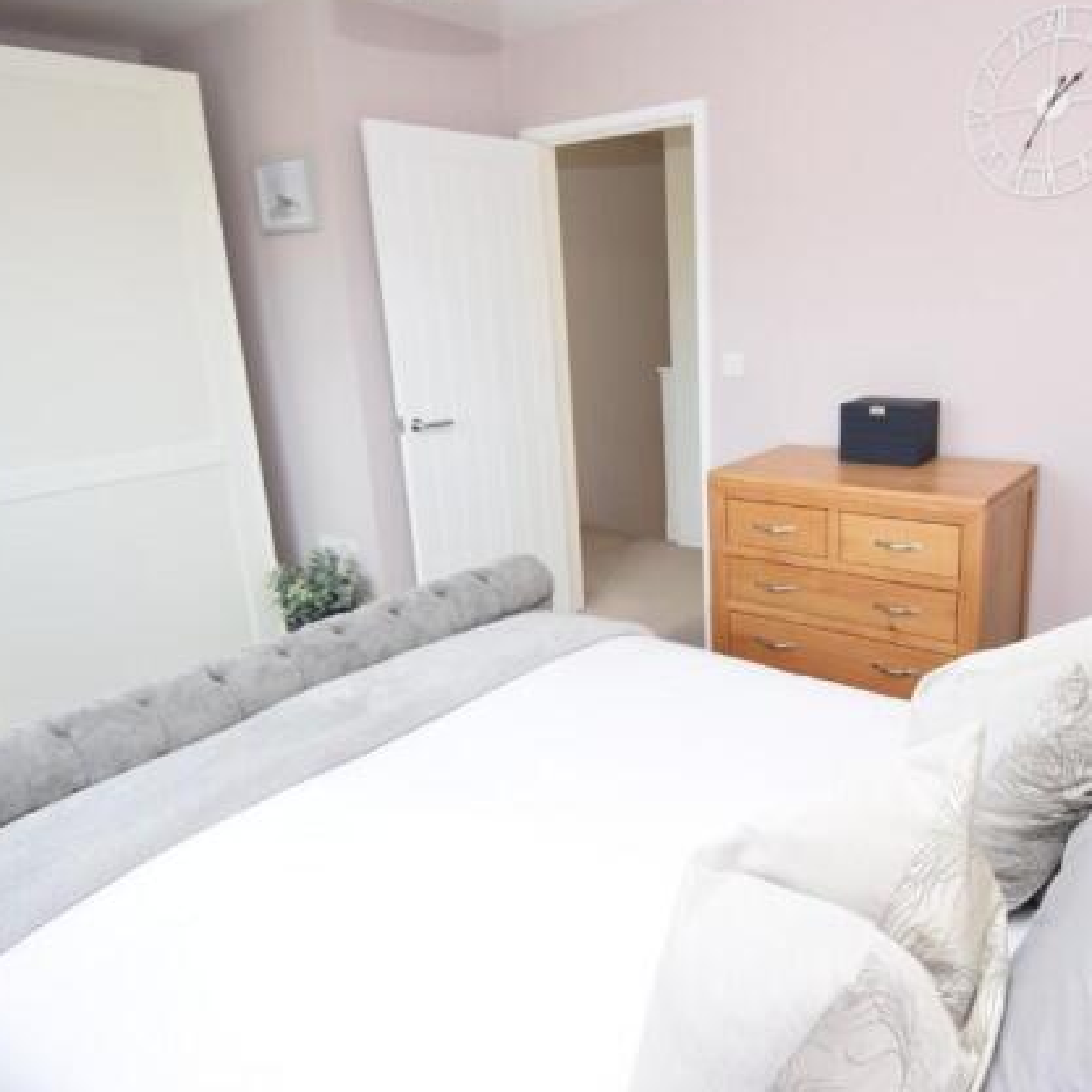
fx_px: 857
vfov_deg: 65.0
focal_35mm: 24
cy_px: 536
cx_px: 657
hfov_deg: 64.4
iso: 400
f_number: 4.5
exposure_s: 1/80
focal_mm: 12
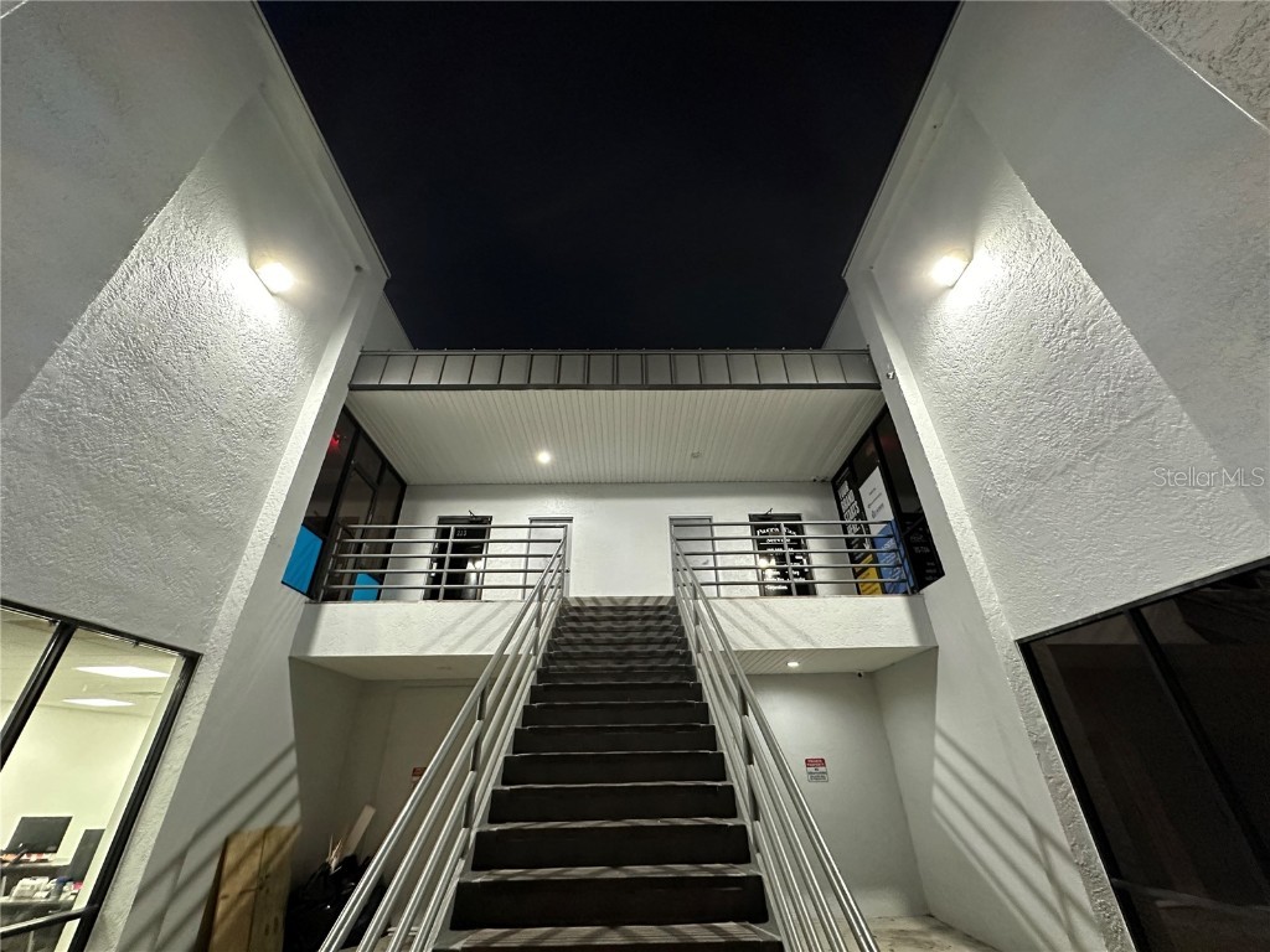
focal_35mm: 14
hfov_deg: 102.1
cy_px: 476
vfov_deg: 85.7
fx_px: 514
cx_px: 635
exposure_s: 1/60
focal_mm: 2.22
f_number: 2.2
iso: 640
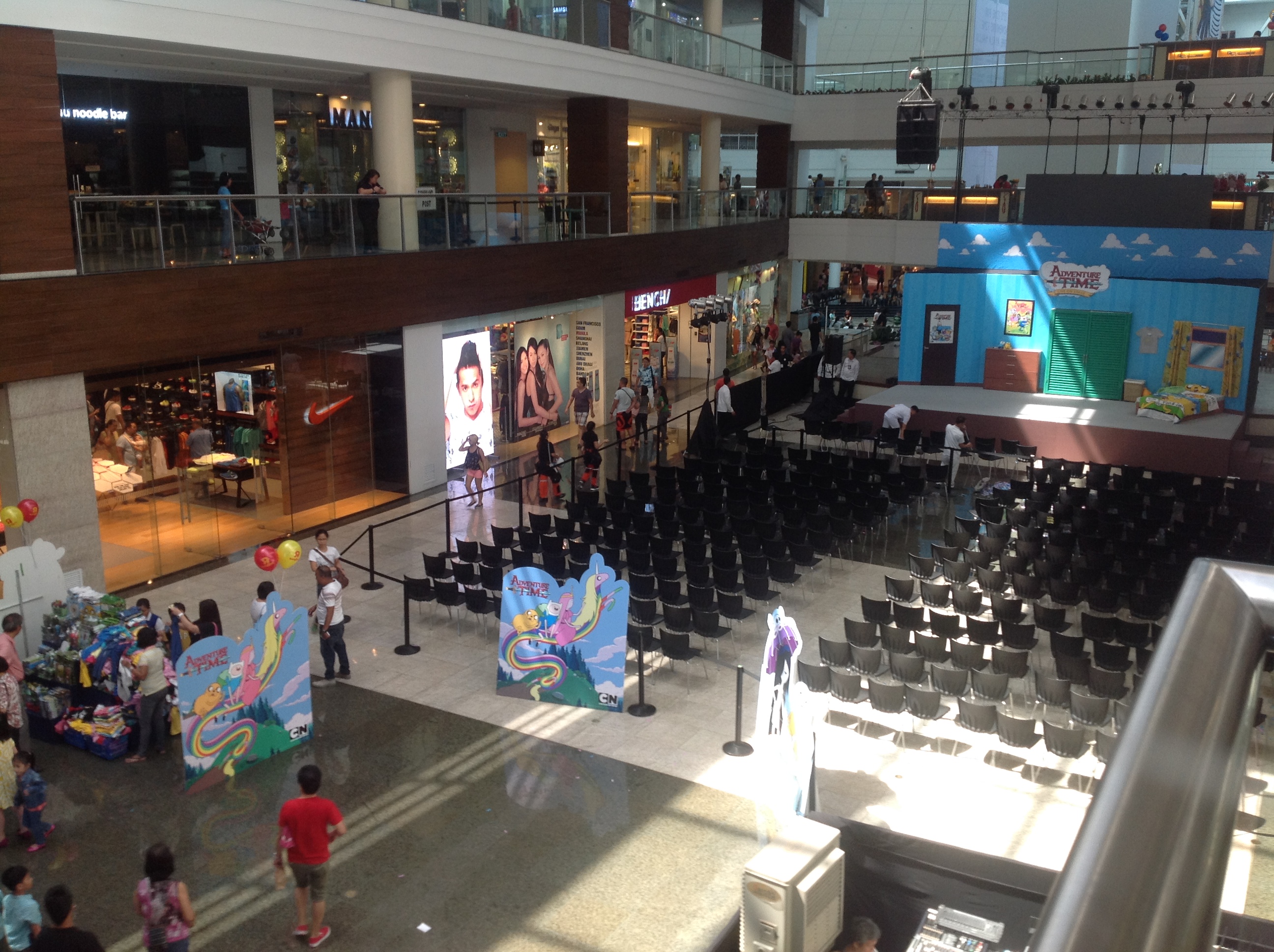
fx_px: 1286
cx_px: 637
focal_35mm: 35
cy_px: 476
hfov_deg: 52.7
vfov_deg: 40.6
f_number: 2.4
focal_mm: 4.28
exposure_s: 1/40
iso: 50
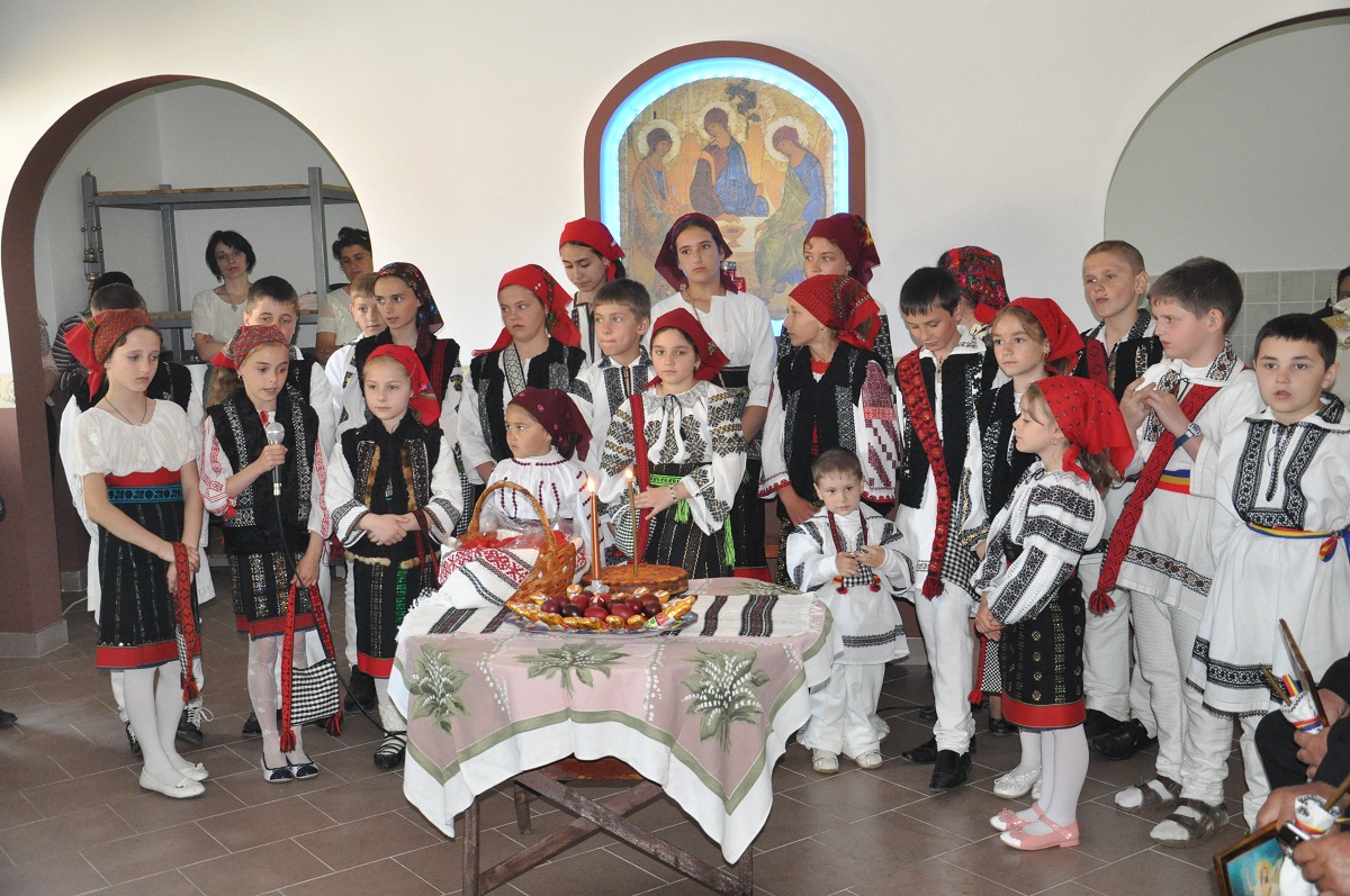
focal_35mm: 39
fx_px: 1461
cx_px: 675
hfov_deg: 49.6
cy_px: 448
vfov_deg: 34.1
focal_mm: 26
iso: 2000
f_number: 5
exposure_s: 1/60
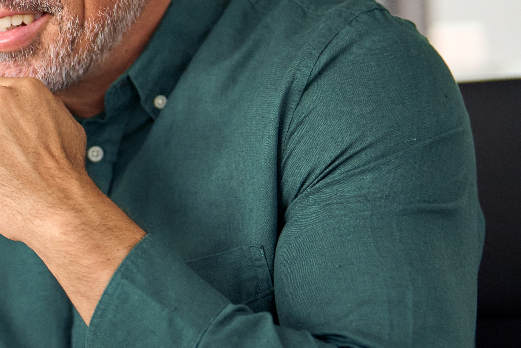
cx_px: -175
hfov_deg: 12.7
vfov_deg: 8.8
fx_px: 2258
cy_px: 148
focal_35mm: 156
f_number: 1.2
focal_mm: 50
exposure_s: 1/3200
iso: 800
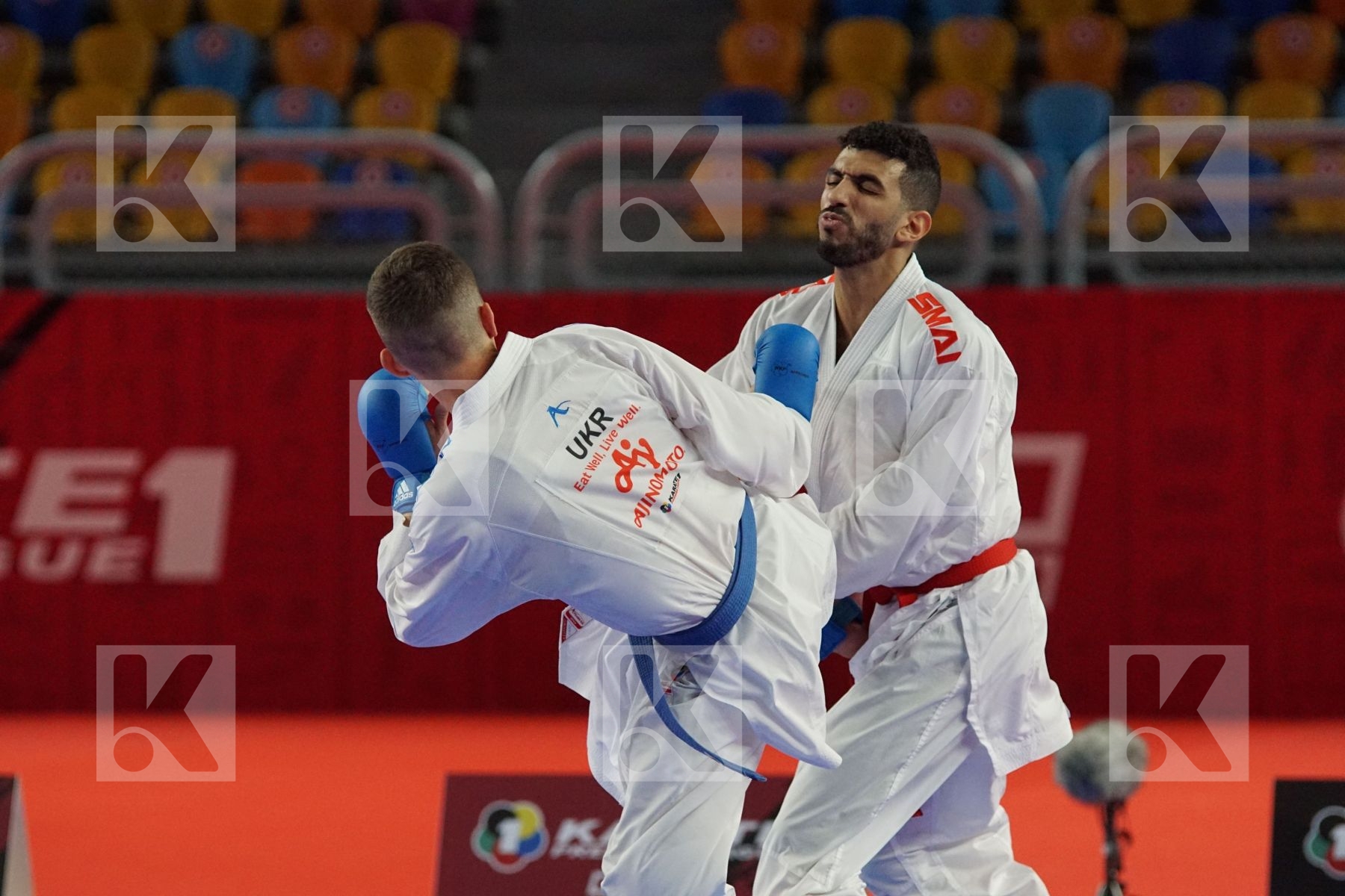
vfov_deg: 6.1
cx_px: 672
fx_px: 8406
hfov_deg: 9.1
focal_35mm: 225
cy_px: 448
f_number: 3.2
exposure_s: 1/2000
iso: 3200
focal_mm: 150
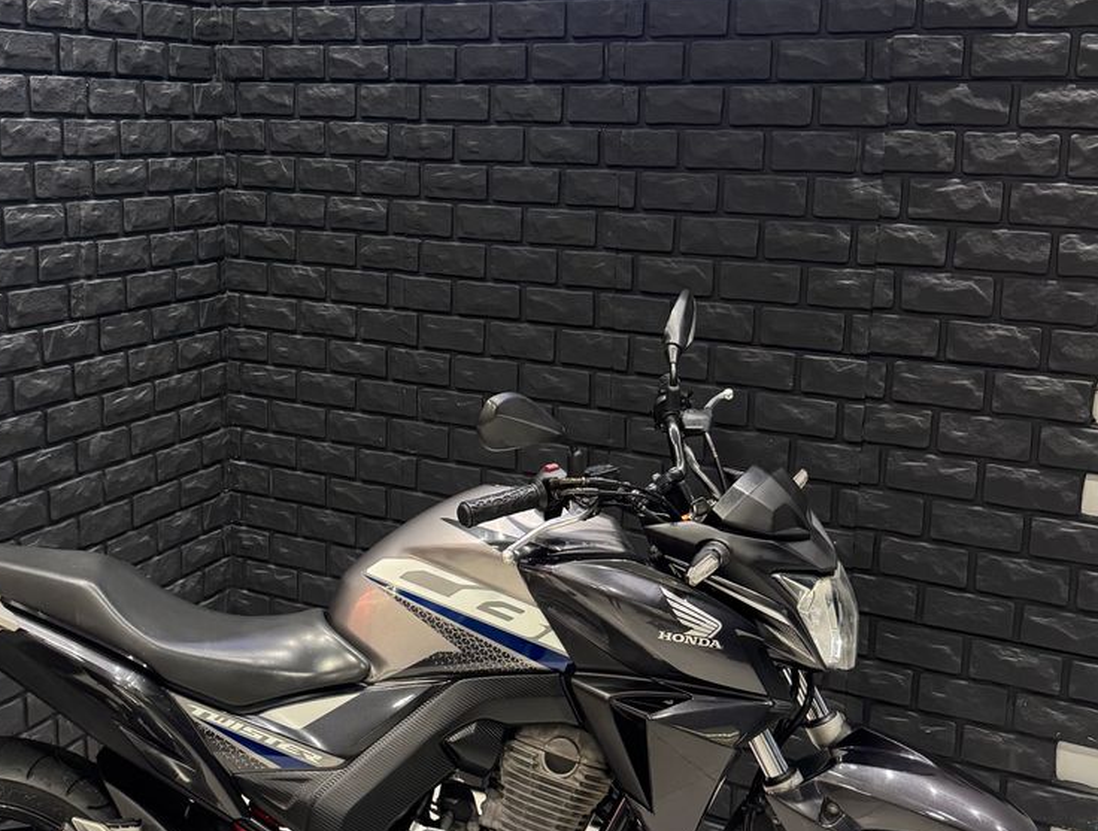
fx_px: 987
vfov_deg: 45.6
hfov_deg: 57.6
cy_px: 374
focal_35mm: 31
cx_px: 424
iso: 400
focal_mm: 6.76
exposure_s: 1/60
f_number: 1.78
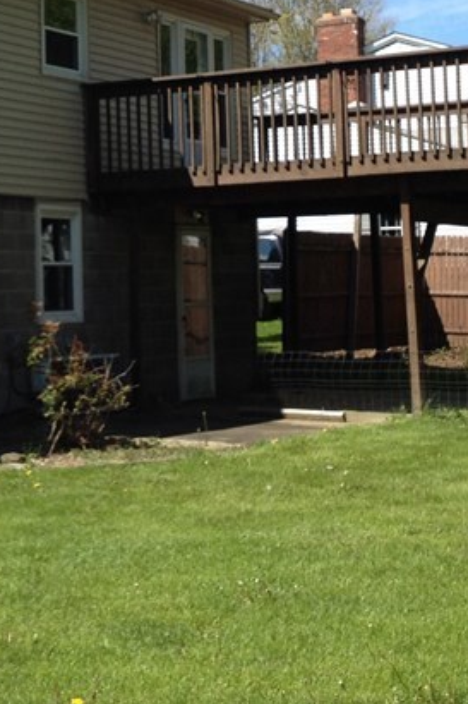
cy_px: 72
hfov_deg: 15.0
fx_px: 1776
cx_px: 141
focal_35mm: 91
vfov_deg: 21.9
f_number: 2.4
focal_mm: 4.28
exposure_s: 1/1151
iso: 50
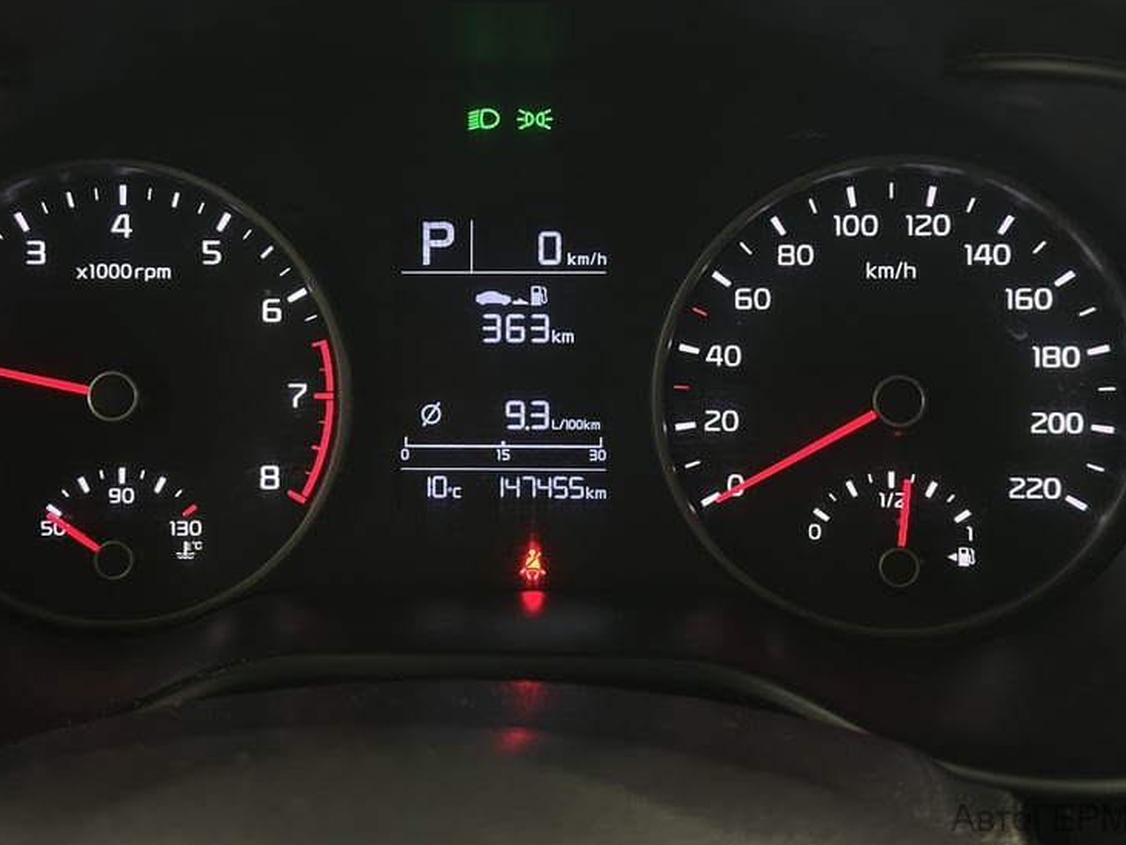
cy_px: 329
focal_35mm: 59
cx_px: 505
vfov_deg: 24.8
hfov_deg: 32.7
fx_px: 1919
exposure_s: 1/33
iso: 200
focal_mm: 6.86
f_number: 1.78
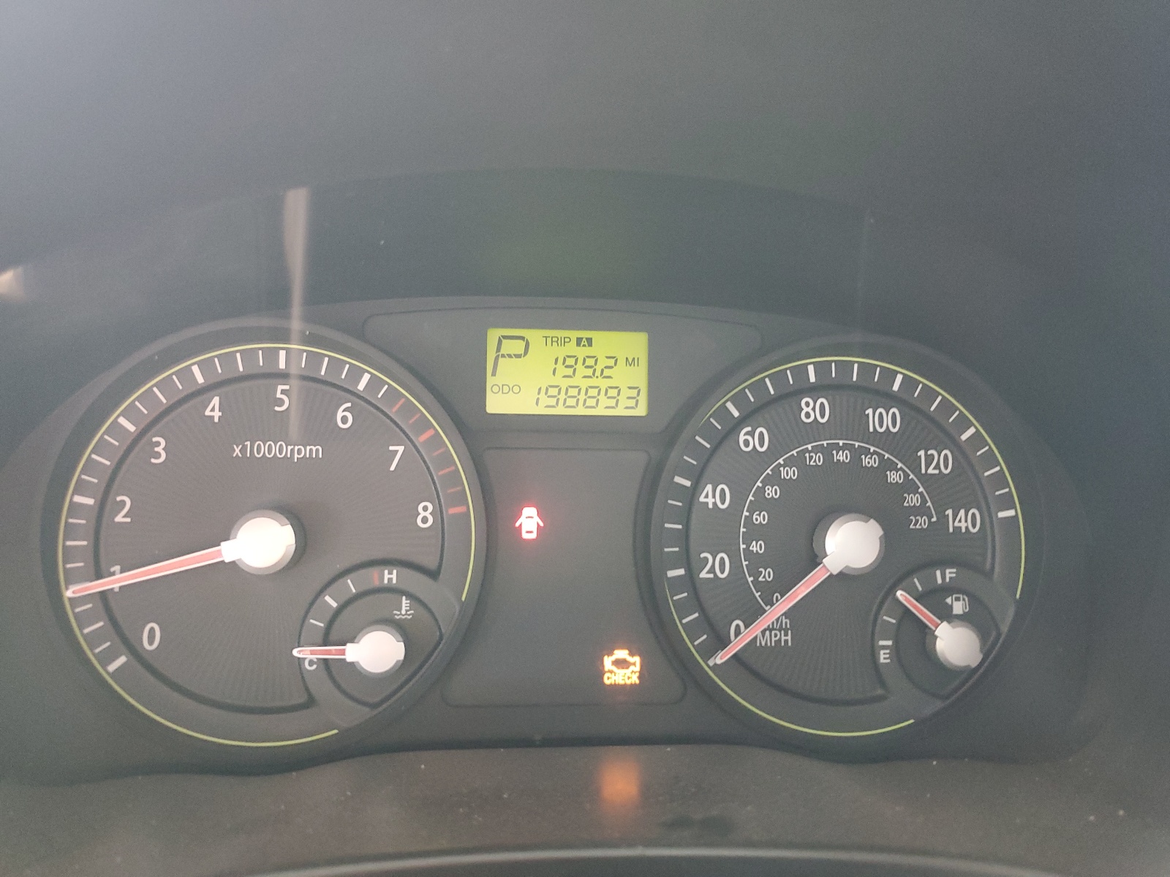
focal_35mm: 26
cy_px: 438
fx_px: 879
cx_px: 585
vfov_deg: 53.1
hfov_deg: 67.3
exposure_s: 1/20
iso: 285
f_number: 1.5
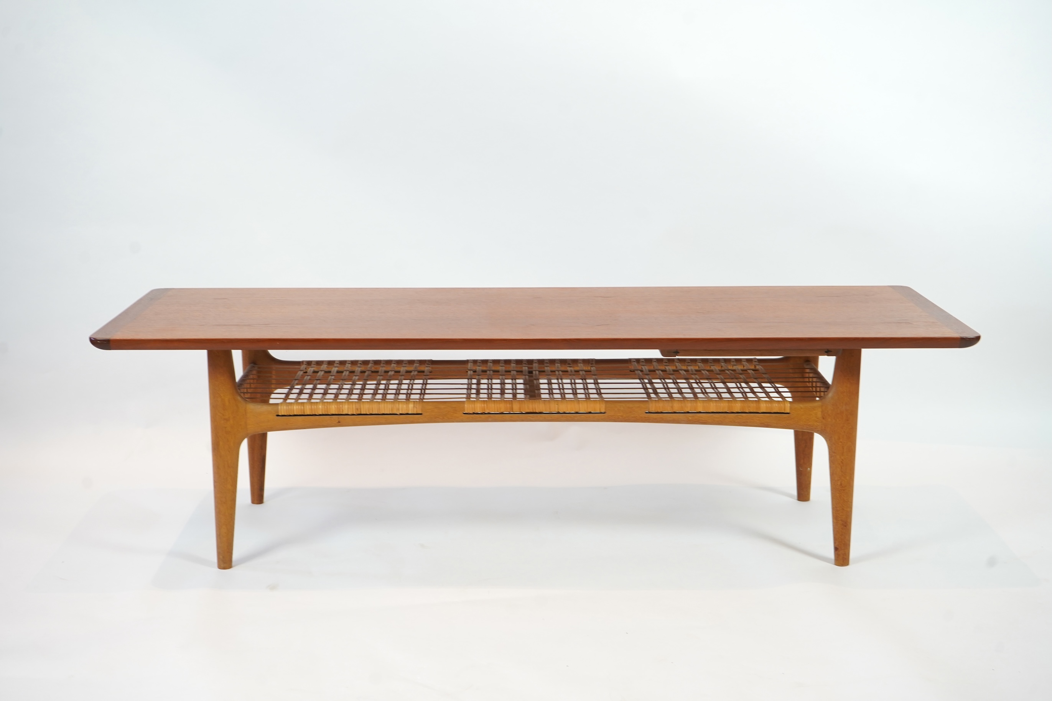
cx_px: 526
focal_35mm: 47
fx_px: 1373
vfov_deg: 28.7
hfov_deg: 41.9
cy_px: 350
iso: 800
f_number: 7.1
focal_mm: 47
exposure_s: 1/30
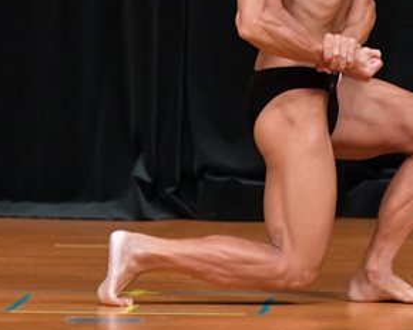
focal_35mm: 753
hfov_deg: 2.6
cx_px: 293
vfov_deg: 2.1
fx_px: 9204
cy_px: 33
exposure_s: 1/400
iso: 5000
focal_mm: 200
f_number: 5.6
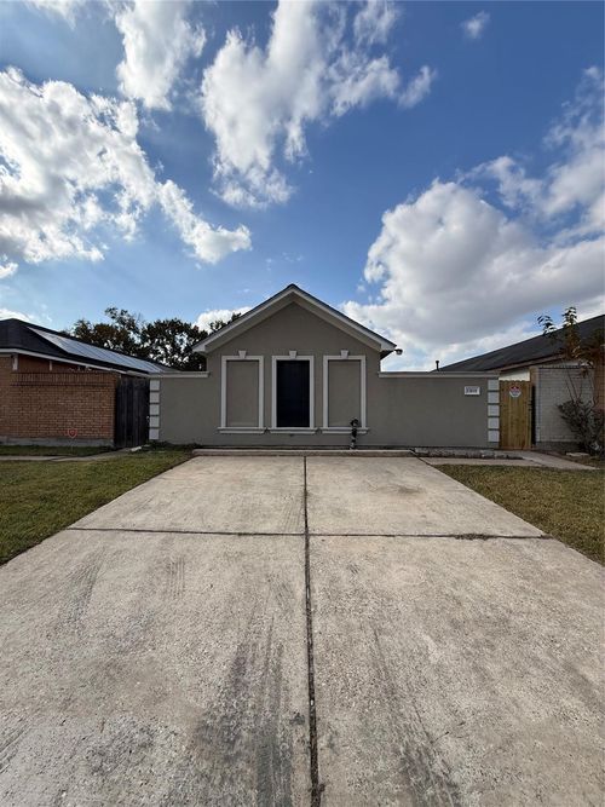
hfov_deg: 85.7
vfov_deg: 102.1
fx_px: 326
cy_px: 404
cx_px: 302
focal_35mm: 14
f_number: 2.2
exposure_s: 1/2611
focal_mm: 2.22
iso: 50
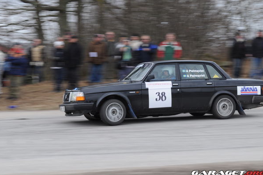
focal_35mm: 89
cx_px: 126
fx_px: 646
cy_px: 83
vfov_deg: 15.4
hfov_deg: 23.0
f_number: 13
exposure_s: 1/100
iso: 320
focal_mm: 55
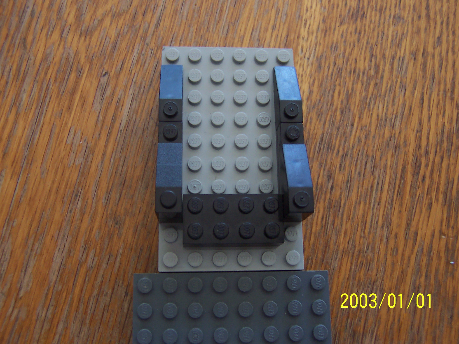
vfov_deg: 39.7
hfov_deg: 51.4
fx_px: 477
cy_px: 172
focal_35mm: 36
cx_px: 230
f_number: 2.8
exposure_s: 1/30
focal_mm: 5.6
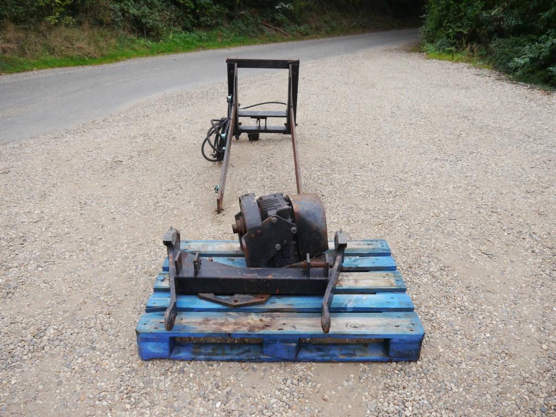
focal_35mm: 30
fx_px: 482
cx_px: 278
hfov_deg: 60.0
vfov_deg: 46.8
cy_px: 208
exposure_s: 1/160
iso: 160
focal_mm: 15
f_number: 4.5
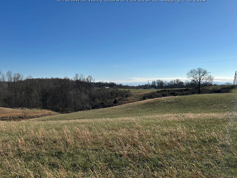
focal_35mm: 27
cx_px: 132
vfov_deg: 51.3
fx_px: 185
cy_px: 96
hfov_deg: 65.1
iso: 80
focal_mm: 6.86
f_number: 1.78
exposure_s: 1/8929
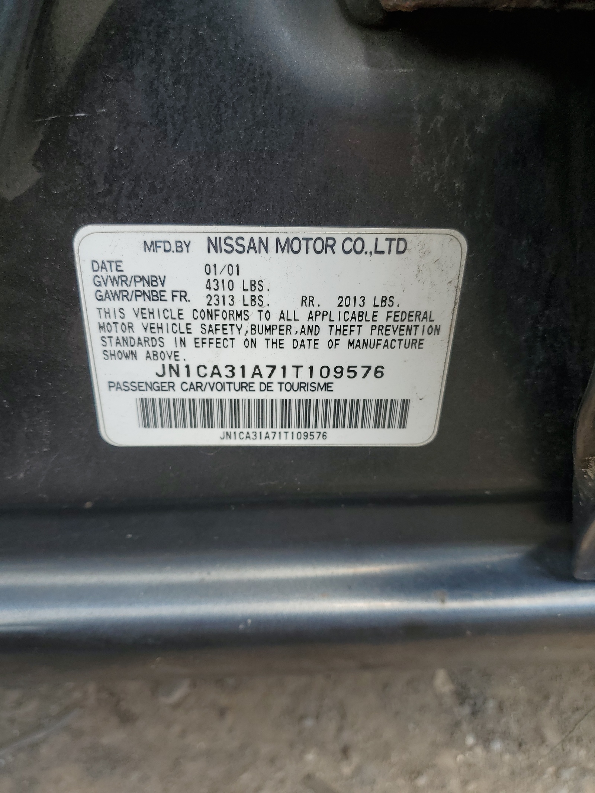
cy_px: 396
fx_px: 596
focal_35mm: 26
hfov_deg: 53.1
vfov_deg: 67.3
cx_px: 298
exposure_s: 1/500
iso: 50
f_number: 1.5
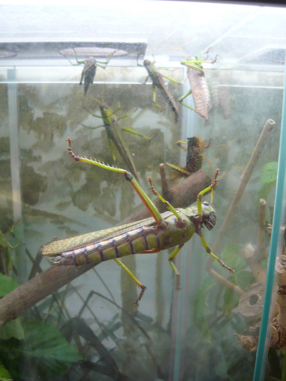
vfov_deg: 55.4
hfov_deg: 42.9
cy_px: 190
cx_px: 143
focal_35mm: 33
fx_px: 364
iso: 200
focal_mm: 5.5
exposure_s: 1/30
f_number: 2.8
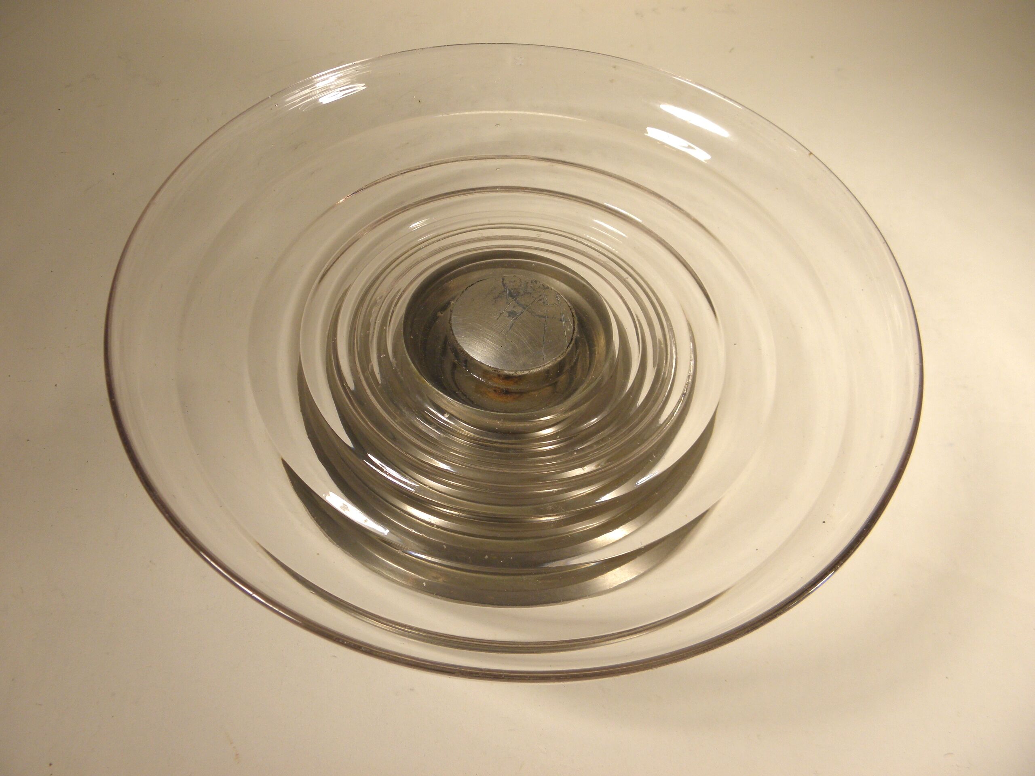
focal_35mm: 29
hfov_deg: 61.7
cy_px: 388
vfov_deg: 48.2
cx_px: 518
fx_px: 867
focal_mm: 5.2
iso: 100
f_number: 3.5
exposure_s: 1/80
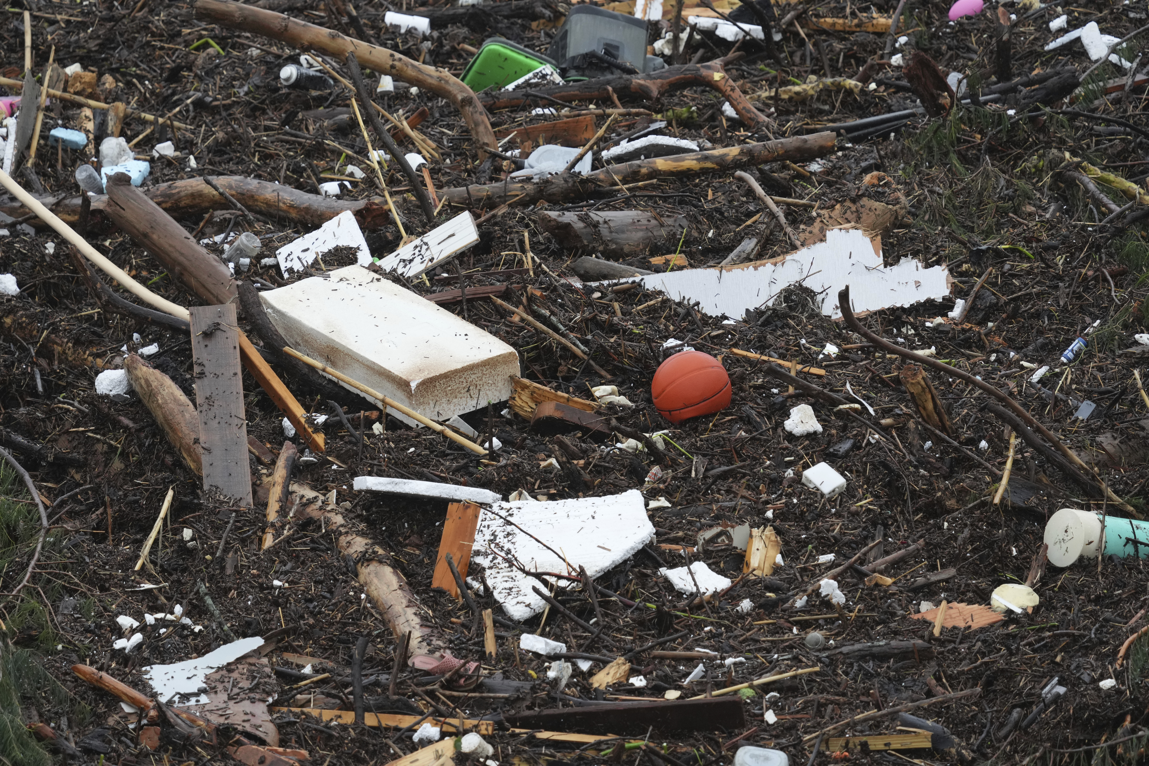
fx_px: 15478
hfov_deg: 4.3
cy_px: 383
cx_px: 574
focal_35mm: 485
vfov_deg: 2.8
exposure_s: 1/1000
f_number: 6.3
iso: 2000
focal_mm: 485
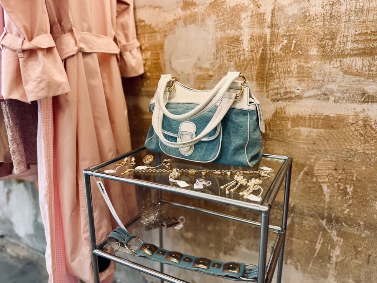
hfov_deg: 69.4
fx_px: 272
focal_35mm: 25
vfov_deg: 54.9
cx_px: 184
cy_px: 140
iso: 125
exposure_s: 1/50
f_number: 1.78
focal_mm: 6.76
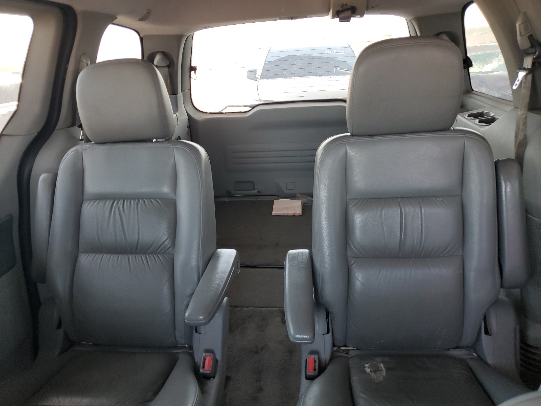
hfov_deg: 67.3
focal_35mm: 26
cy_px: 203
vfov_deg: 53.1
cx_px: 270
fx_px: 406
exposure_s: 1/60.2
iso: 63
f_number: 1.5
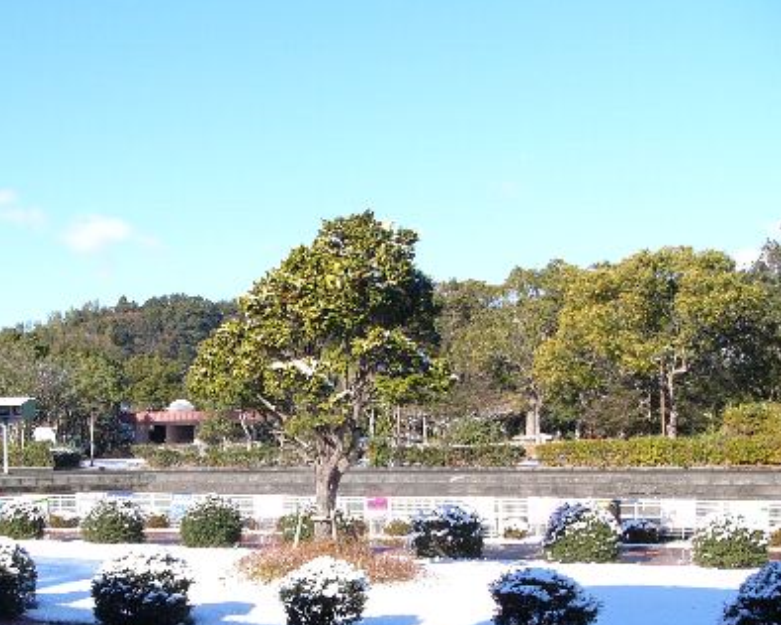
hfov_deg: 32.1
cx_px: 154
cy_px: 435
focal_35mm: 57
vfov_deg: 26.5
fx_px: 1318
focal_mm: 6
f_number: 5.6
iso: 100
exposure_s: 1/800
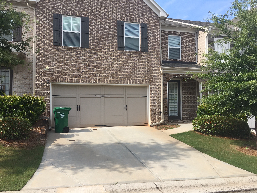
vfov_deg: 48.2
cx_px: 128
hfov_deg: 61.7
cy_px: 96
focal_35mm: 29
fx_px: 215
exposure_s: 1/962
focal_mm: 4.15
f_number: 2.2
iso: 25
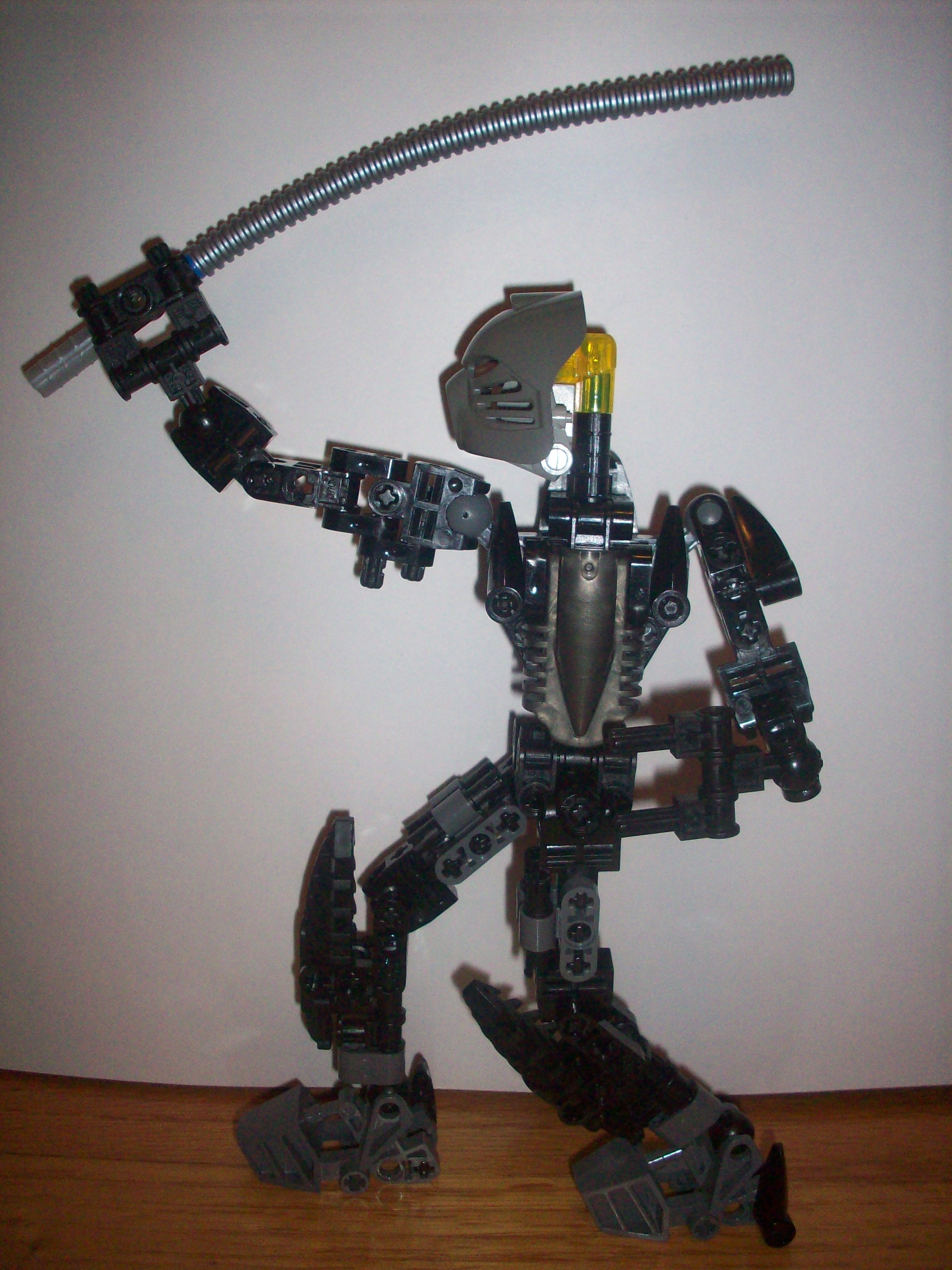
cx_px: 476
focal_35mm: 37
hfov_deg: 38.7
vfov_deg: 50.1
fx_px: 1357
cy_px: 635
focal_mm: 6.2
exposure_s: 1/64
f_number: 2.8
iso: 160
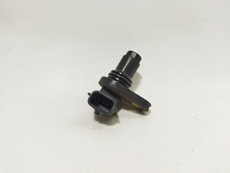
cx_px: 115
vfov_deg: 51.4
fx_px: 179
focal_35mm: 27
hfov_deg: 65.3
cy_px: 86
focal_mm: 4.71
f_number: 1.79
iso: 128
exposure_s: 1/100
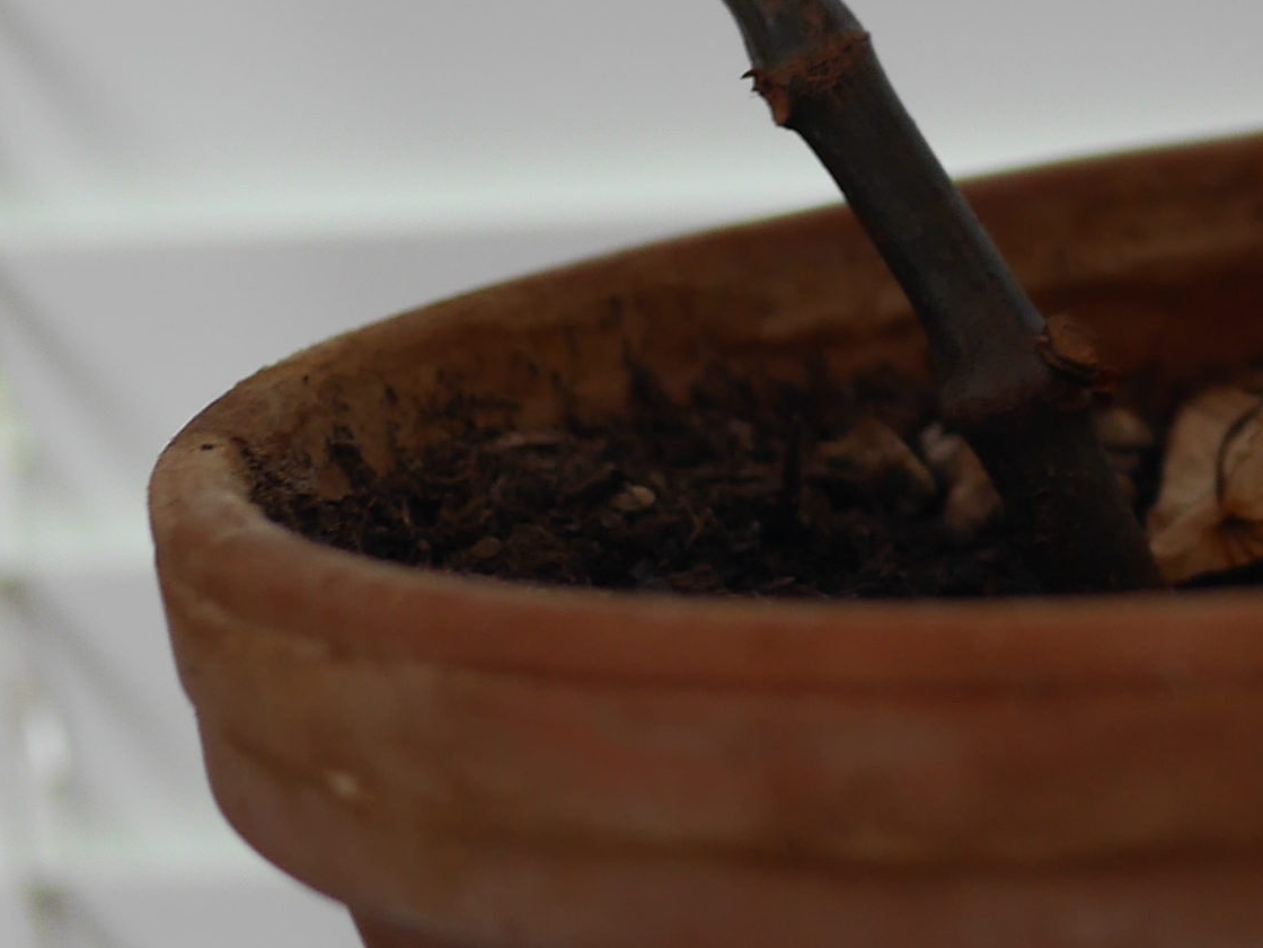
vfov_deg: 9.0
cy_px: 231
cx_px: 1719
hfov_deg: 11.7
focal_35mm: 164
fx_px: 5986
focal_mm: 20
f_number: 1.8
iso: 200
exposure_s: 1/100
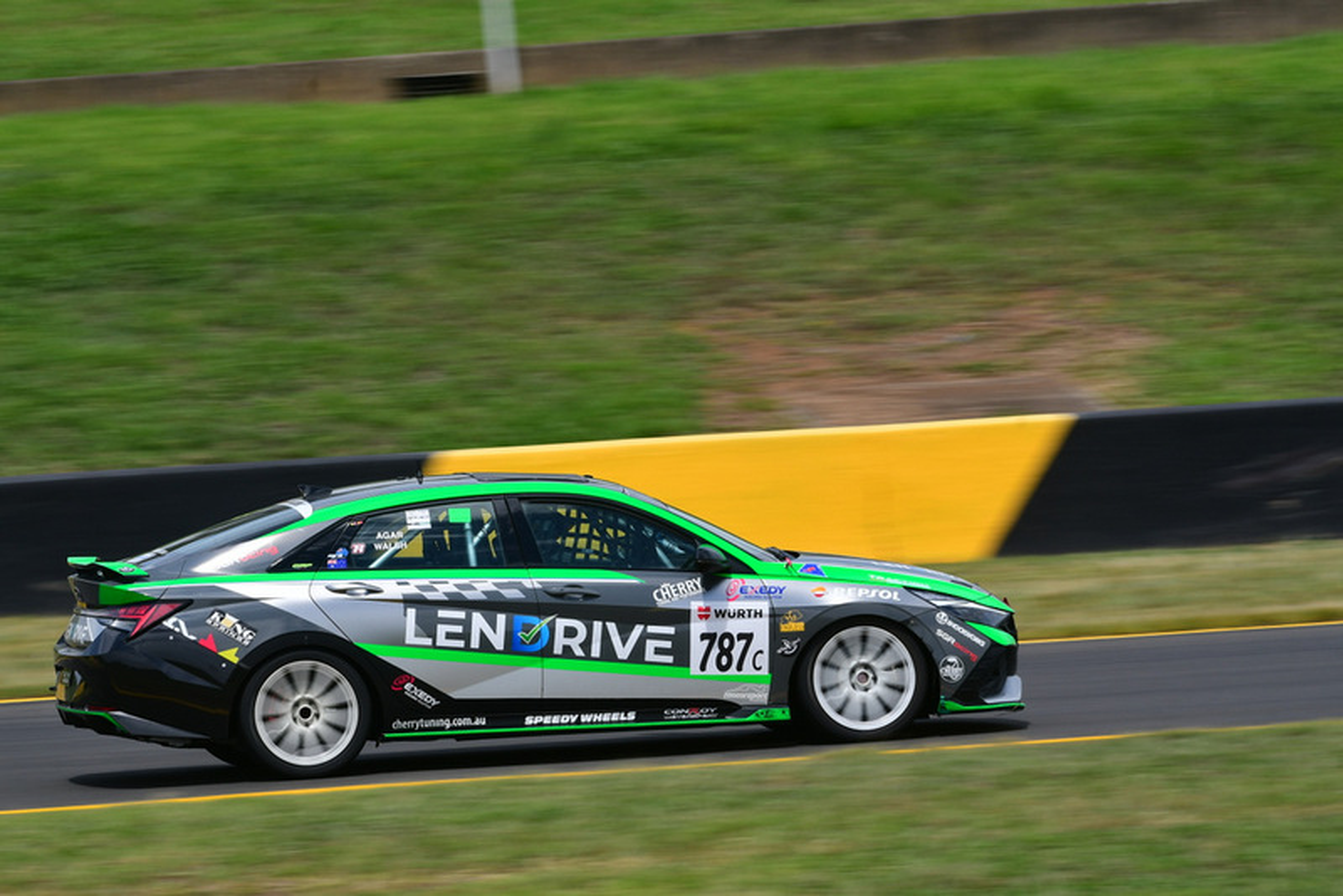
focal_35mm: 345
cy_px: 448
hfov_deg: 6.0
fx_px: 12874
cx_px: 672
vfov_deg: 4.0
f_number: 13
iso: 200
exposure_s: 1/320
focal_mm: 230
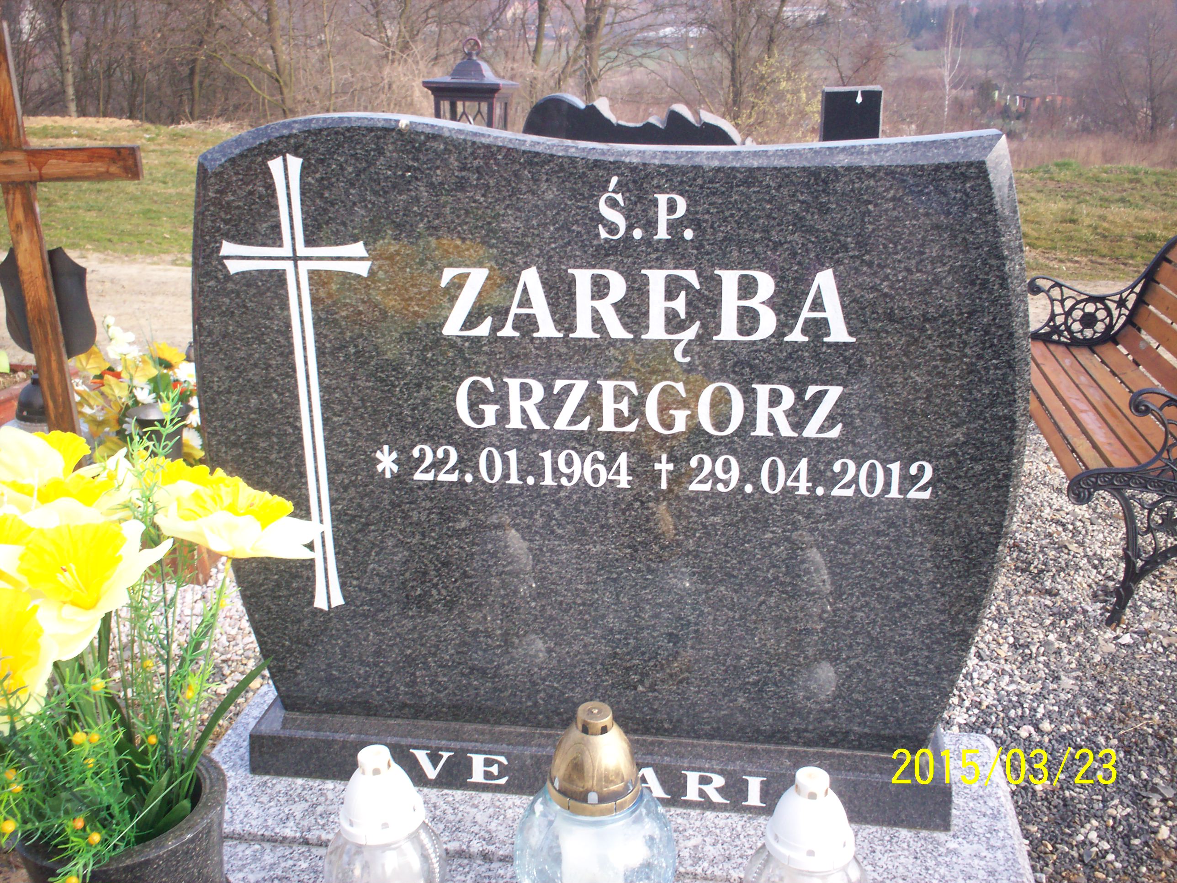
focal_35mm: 36
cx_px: 588
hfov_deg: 51.4
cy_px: 442
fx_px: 1224
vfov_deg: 39.7
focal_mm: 6
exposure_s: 1/92.5
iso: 100
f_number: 4.5
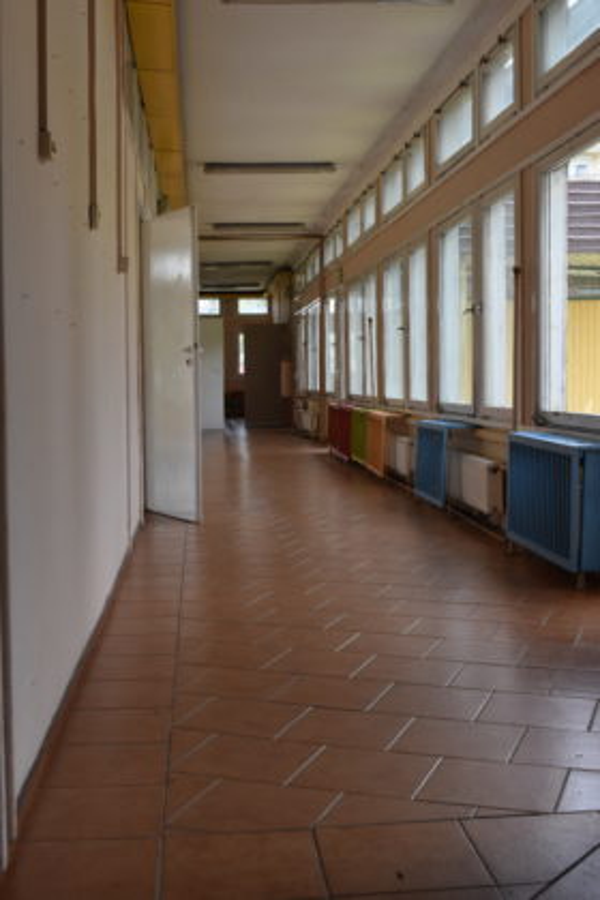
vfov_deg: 45.0
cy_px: 450
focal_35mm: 44
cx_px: 300
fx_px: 1087
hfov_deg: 30.8
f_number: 8
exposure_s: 1/320
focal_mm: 29
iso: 800
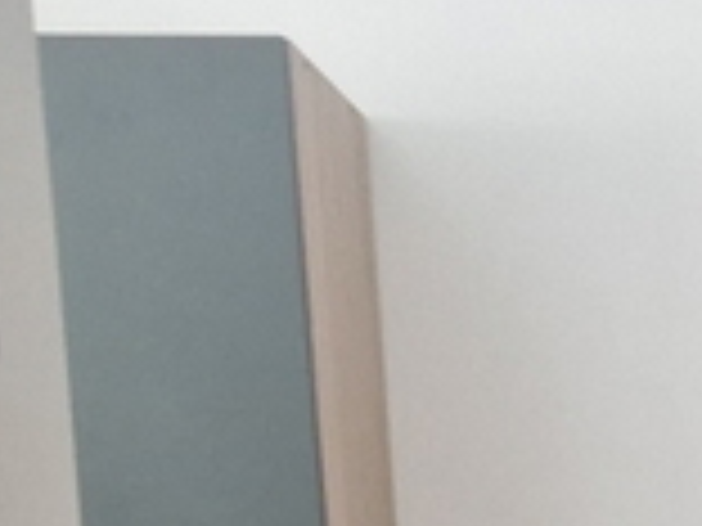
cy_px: 1677
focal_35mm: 177
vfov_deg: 7.3
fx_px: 3589
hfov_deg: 10.4
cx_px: 1318
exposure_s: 1/100
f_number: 1.8
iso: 640
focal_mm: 5.4
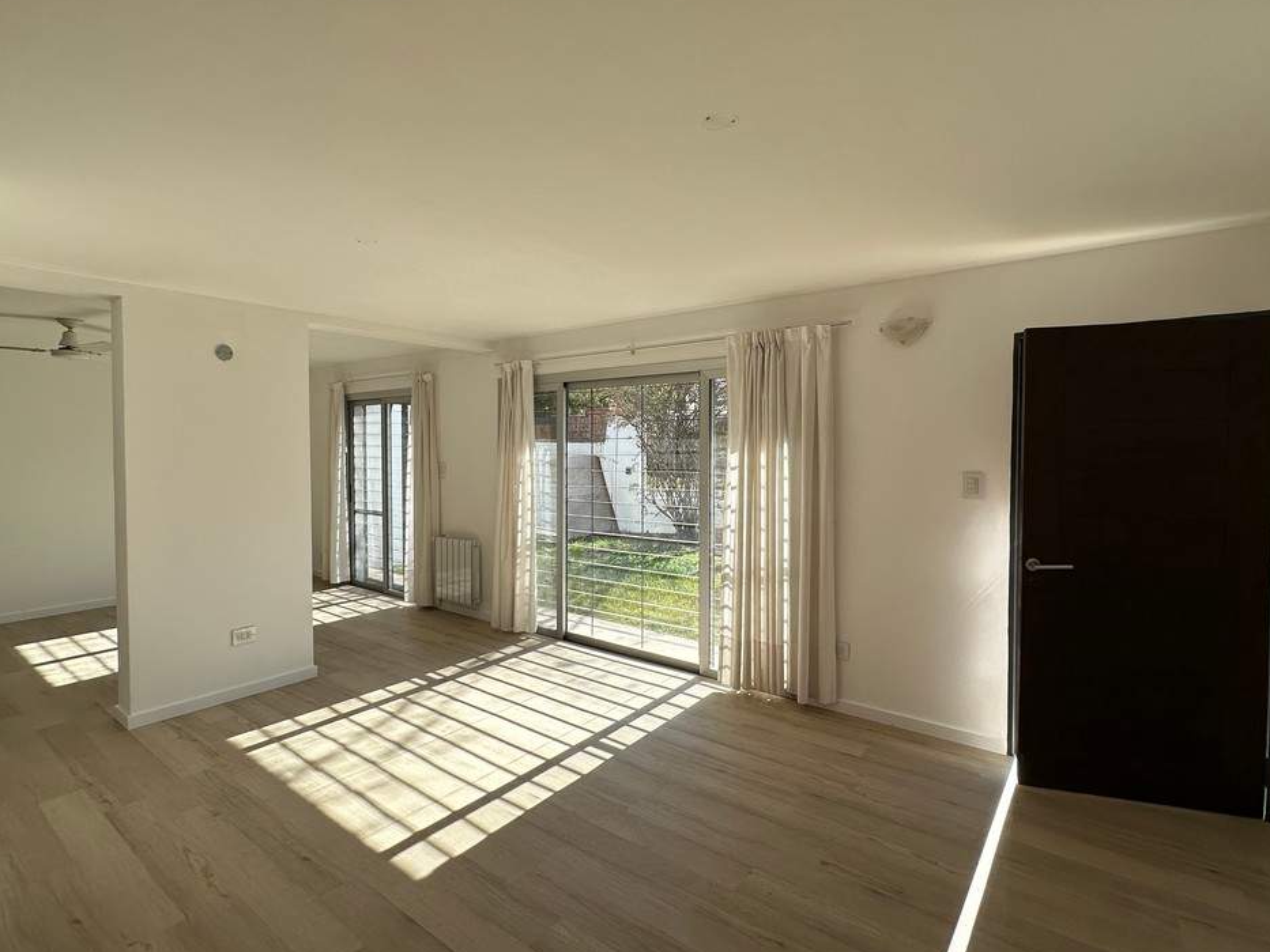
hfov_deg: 87.7
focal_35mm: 18
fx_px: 660
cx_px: 598
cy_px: 461
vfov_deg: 71.6
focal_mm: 2.22
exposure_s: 1/682
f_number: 2.2
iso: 40
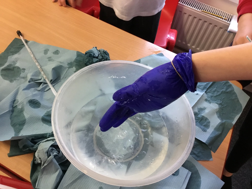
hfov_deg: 58.4
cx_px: 126
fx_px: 226
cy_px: 94
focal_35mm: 31
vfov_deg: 45.4
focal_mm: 3.3
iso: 250
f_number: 2.4
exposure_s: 1/33
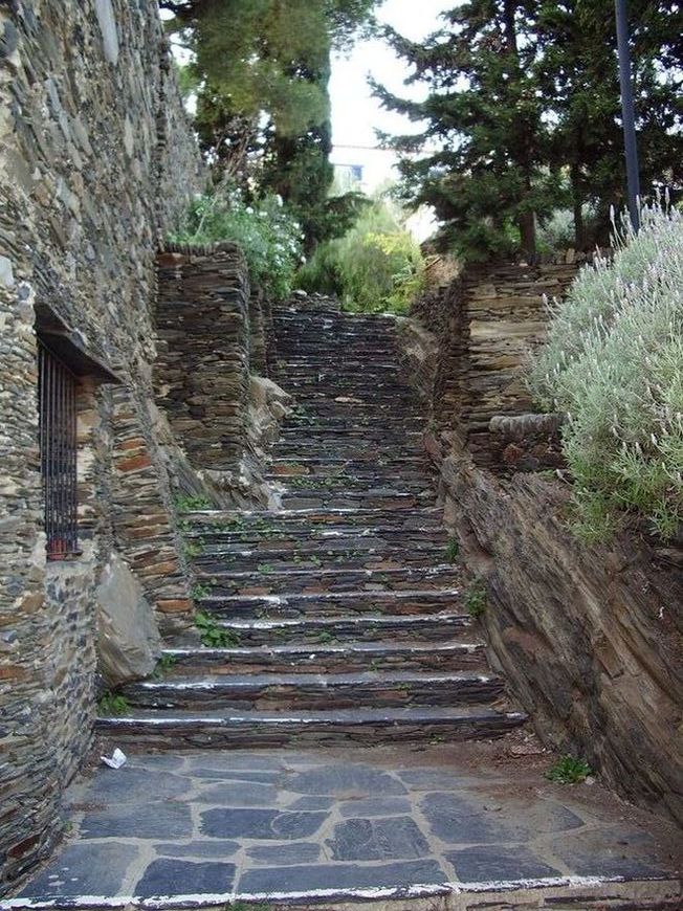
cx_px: 342
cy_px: 456
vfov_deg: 52.6
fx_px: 921
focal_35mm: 35
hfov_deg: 40.7
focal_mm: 5.8
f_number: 2.6
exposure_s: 1/40
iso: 100
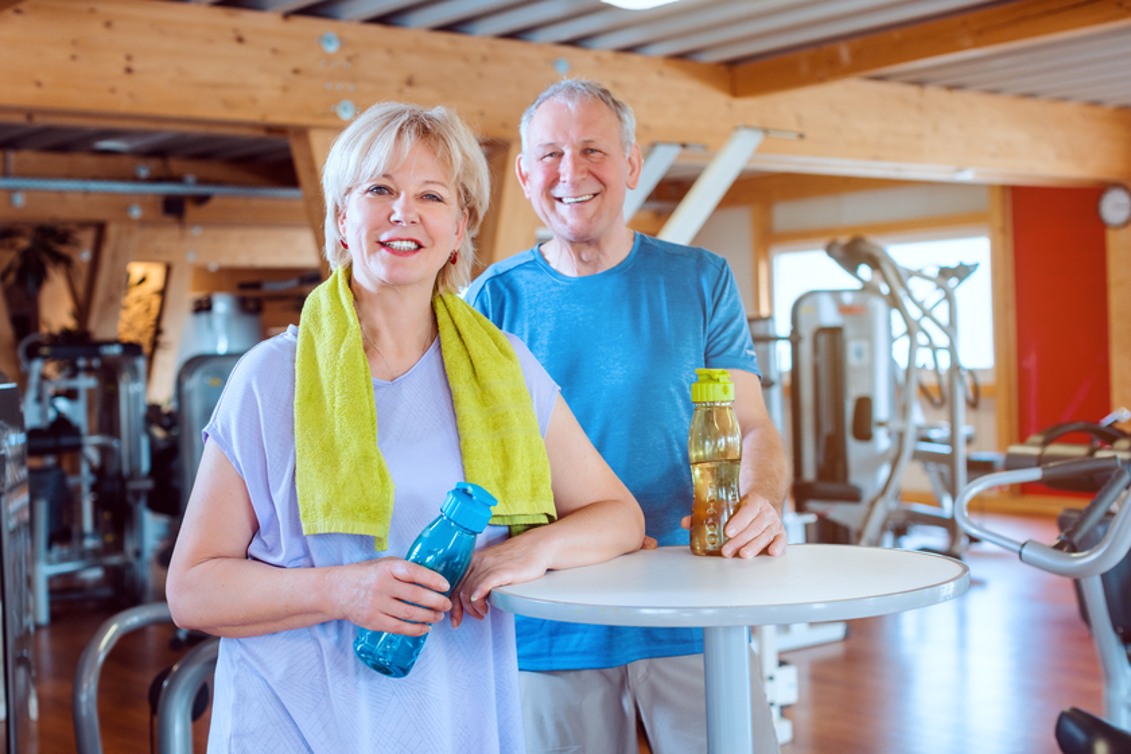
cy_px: 377
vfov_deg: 27.0
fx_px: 1571
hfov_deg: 39.6
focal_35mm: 50
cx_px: 566
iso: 640
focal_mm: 50
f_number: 3.5
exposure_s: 1/125
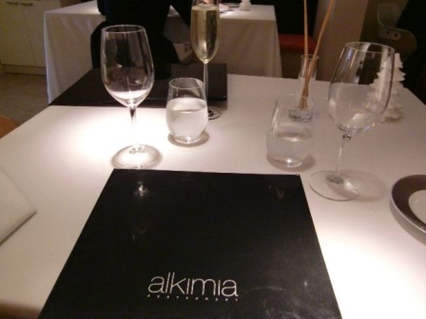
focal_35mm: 28
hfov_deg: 63.5
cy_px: 160
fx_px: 344
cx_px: 213
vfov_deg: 49.7
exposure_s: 1/25
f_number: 2.6
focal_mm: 4.9
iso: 400
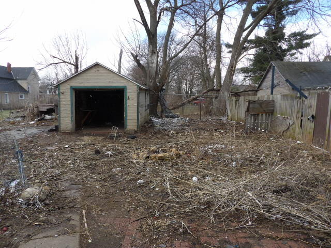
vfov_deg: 56.8
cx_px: 166
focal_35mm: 24
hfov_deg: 71.6
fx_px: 229
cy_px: 124
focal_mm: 4.3
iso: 100
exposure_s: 1/476
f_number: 3.2
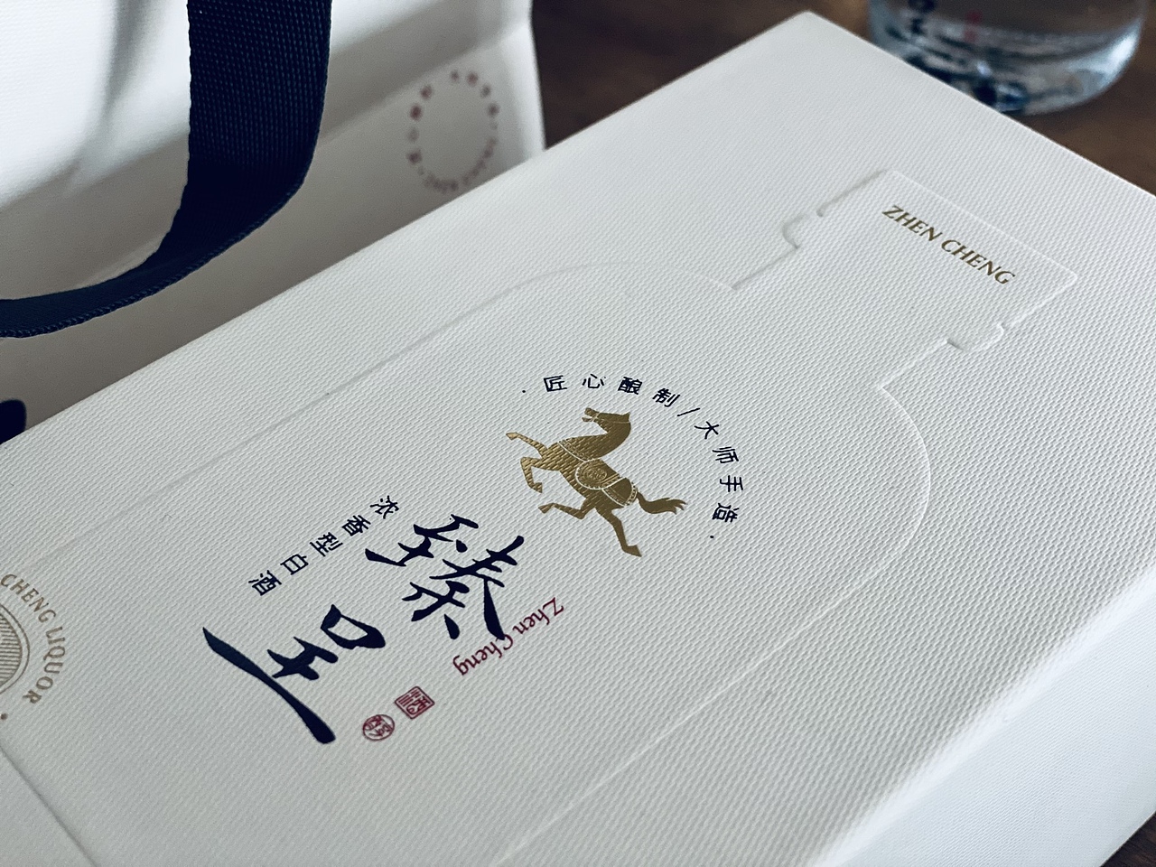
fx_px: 1737
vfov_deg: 28.0
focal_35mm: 52
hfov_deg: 36.8
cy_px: 434
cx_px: 578
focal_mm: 6
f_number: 2
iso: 250
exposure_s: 1/40
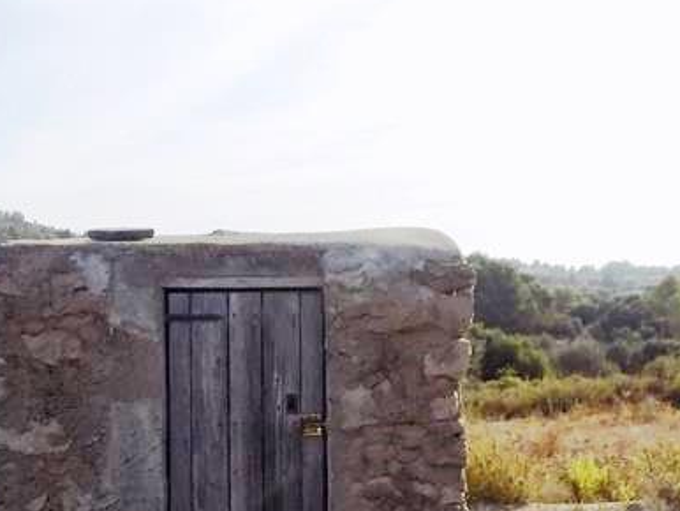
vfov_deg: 23.7
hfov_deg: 31.4
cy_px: 398
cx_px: 233
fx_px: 1199
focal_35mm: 61
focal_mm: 4
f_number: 9.9
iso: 200
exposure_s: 1/320
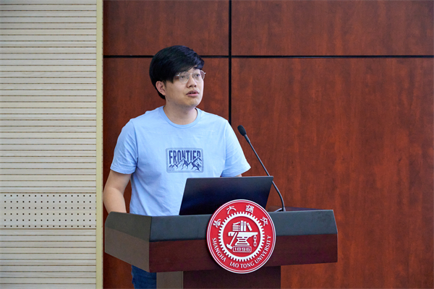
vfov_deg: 16.3
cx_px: 217
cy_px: 144
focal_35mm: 84
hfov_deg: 24.2
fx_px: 1013
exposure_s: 1/400
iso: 3200
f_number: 5
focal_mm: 56
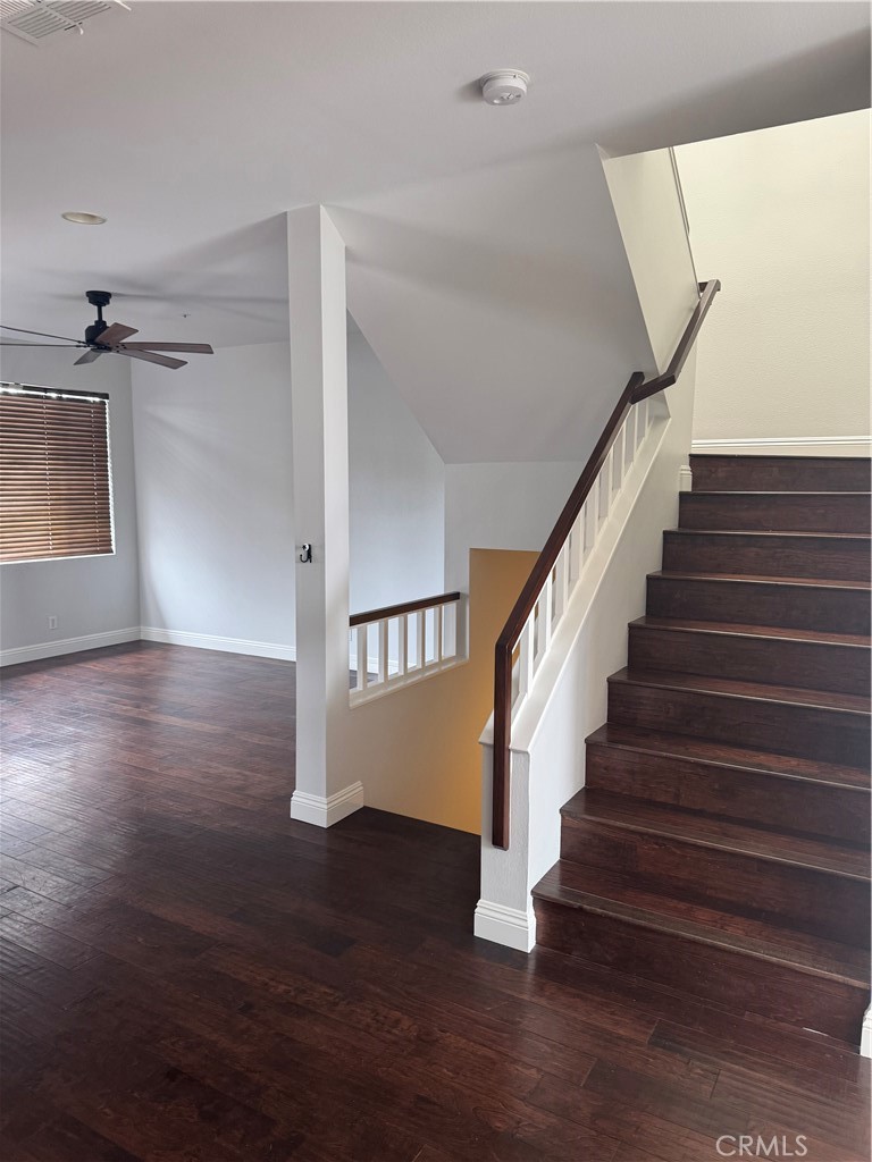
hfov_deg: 56.8
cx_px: 436
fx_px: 806
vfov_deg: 71.6
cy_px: 581
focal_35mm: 24
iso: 200
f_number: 1.78
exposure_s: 1/60
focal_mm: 6.76
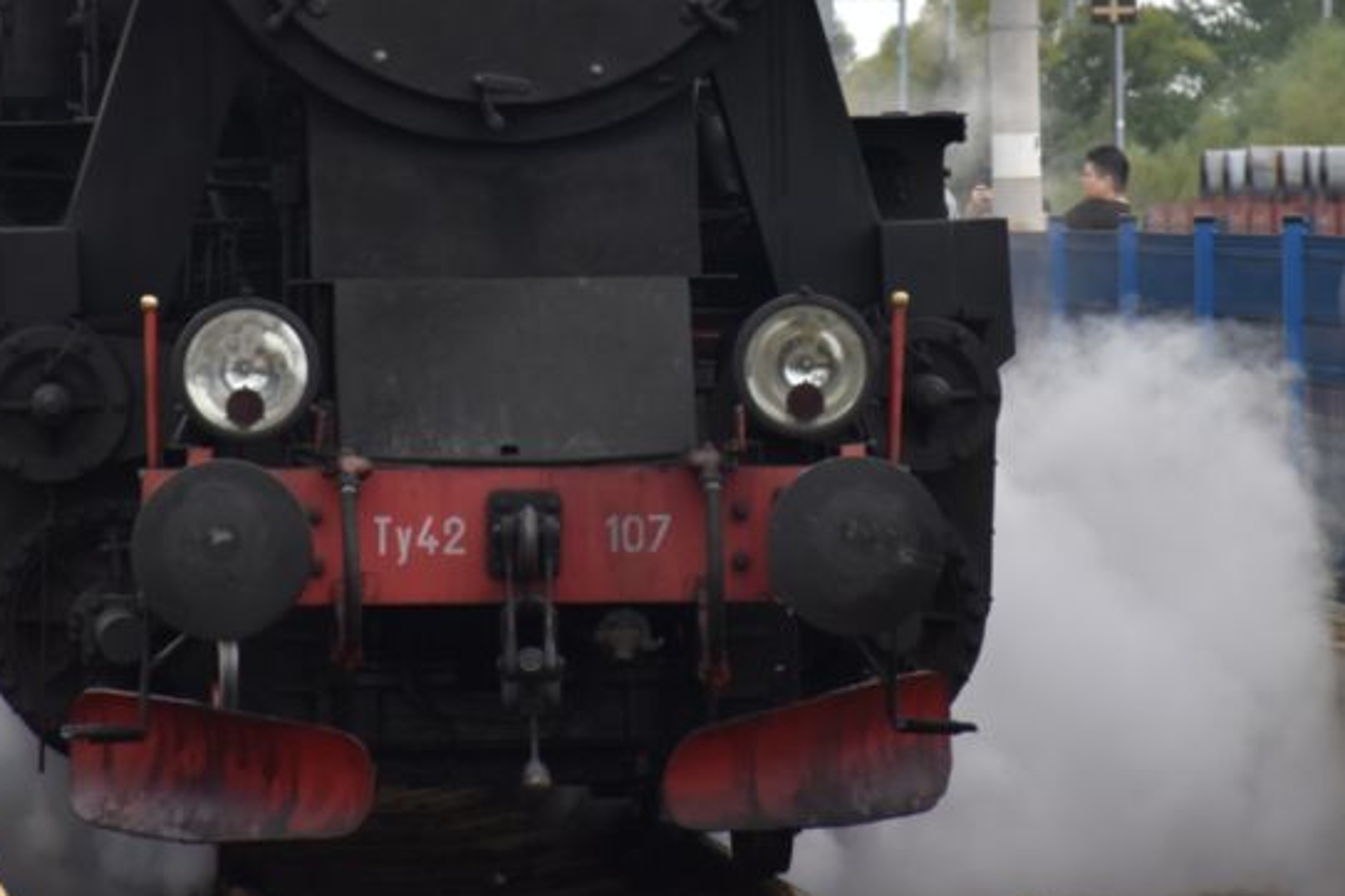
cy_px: 130
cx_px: 679
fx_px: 13748
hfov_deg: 5.6
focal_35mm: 368
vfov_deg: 3.7
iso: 400
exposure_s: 1/400
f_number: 5.6
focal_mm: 130
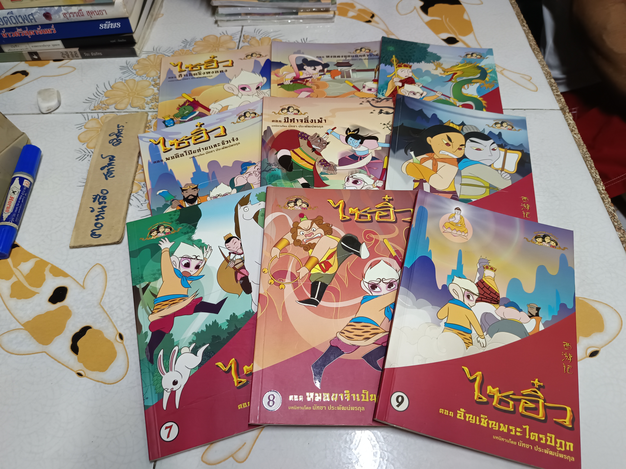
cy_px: 234
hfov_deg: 71.6
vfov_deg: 56.8
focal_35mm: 24
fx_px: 434
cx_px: 313
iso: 1131
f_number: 1.7
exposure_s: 1/33.3
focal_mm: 5.31
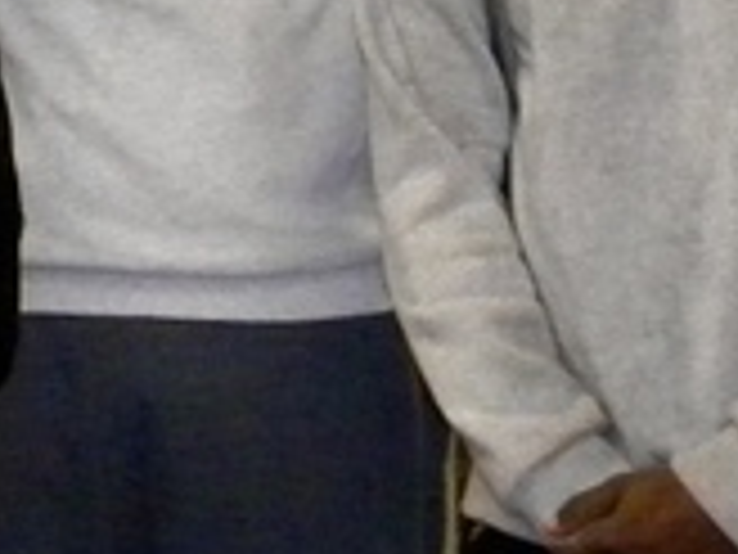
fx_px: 3731
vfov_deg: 8.4
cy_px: -126
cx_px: -18
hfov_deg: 11.2
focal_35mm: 175
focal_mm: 5
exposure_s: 1/76.2
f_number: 3.5
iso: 400
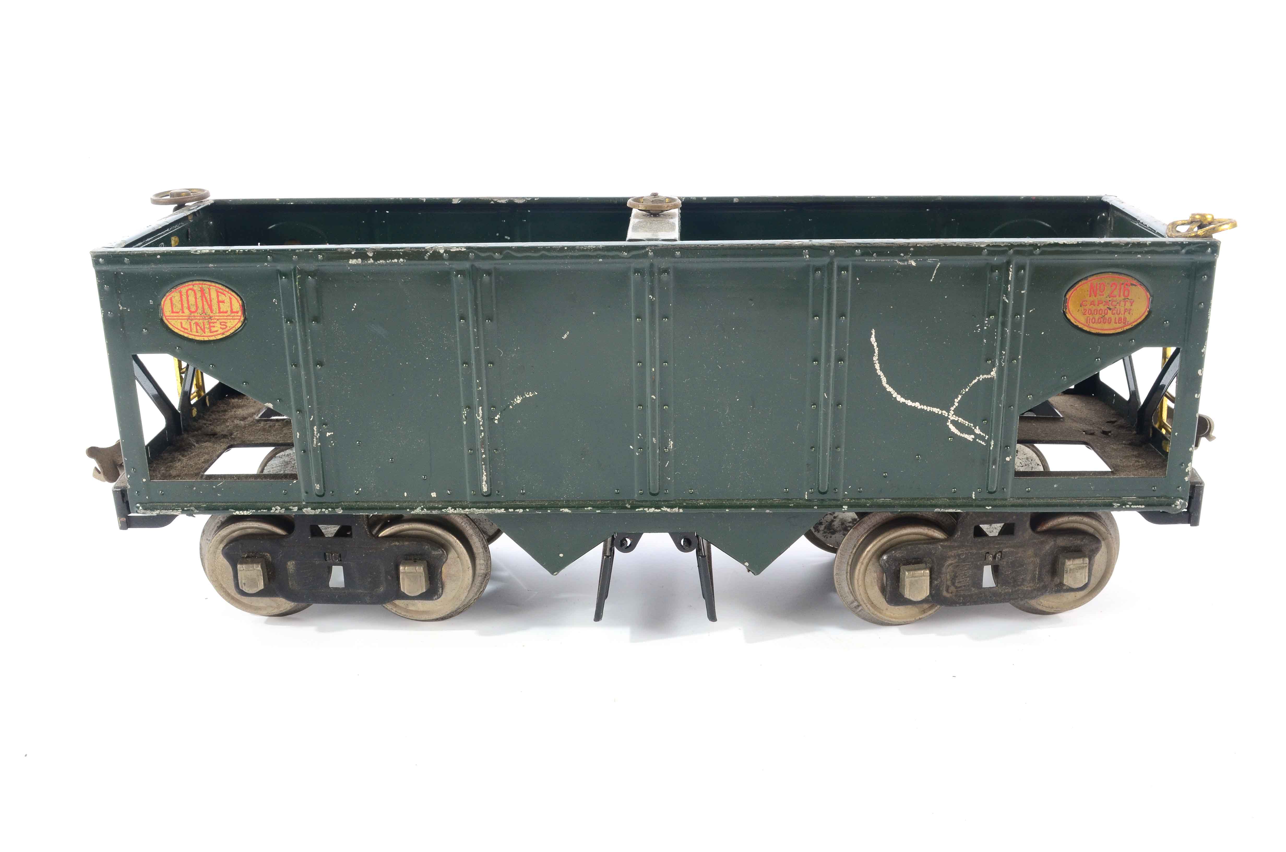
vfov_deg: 35.3
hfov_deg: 51.4
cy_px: 426
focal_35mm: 38
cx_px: 643
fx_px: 1337
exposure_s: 1/80
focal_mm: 25
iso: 400
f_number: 18
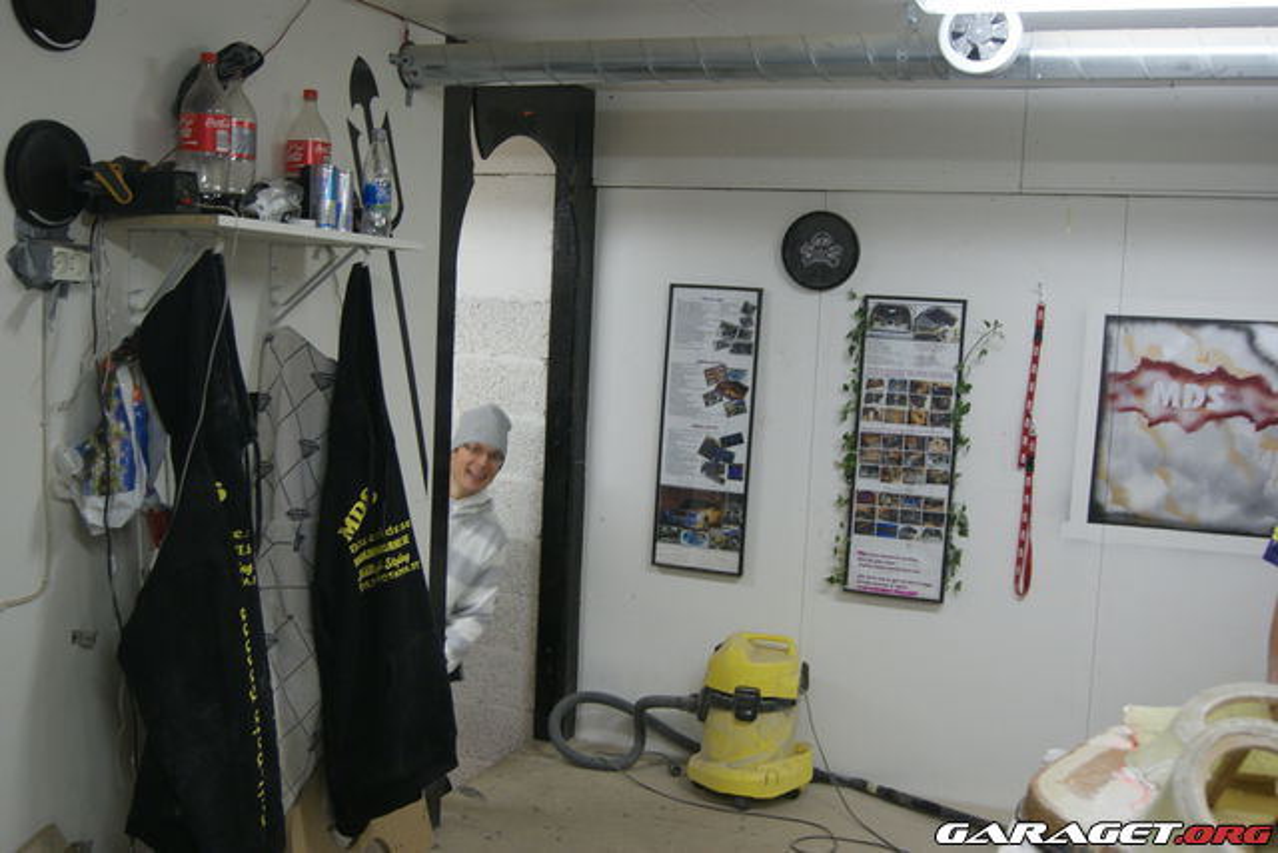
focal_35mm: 39
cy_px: 426
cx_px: 639
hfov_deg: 49.5
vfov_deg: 34.2
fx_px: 1385
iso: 400
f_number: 4
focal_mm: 26
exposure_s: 1/10
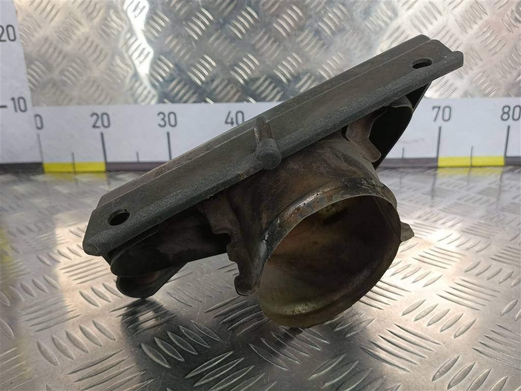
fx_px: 406
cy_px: 196
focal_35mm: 27
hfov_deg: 65.3
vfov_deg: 51.4
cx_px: 260
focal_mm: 4.11
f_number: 1.6
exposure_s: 1/100
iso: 92
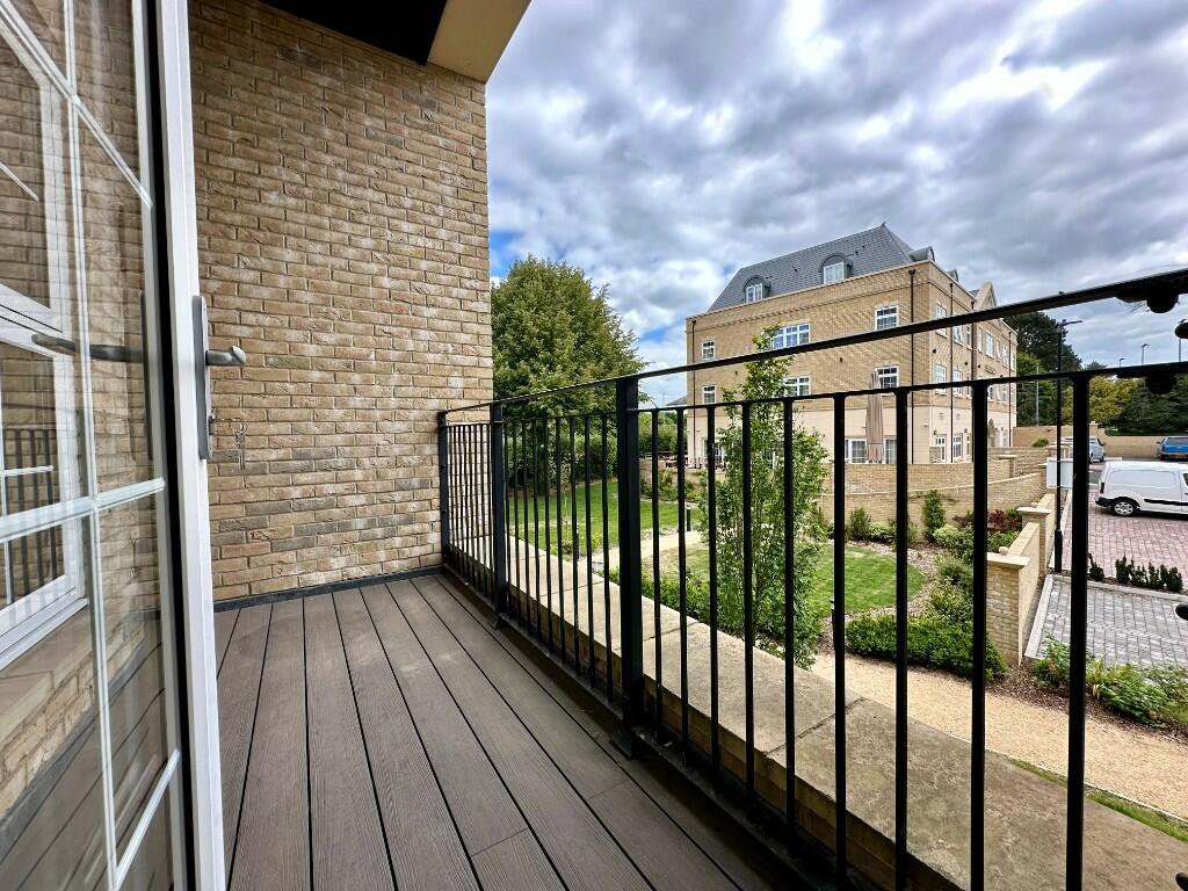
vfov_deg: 85.7
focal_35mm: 14
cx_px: 594
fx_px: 480
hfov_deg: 102.1
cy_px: 446
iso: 40
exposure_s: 1/351
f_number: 2.2
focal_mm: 2.22
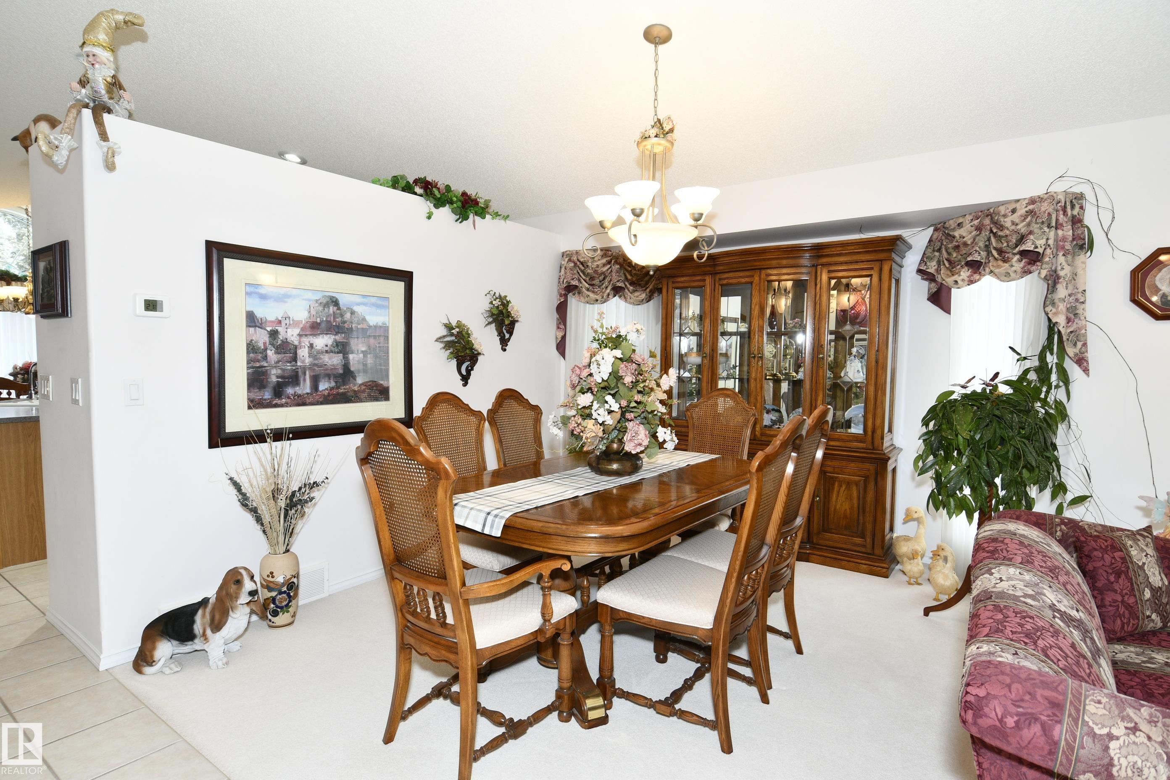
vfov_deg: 67.4
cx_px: 585
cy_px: 390
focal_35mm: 18
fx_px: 585
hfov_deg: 90.0
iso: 400
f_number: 5.6
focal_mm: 12
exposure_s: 1/60
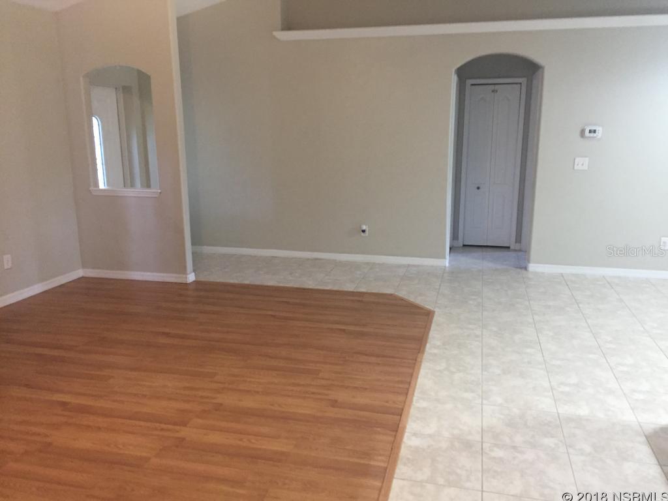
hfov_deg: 61.7
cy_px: 250
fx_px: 560
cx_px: 334
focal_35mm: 29
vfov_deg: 48.2
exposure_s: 1/30
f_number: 2.2
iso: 160
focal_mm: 4.15
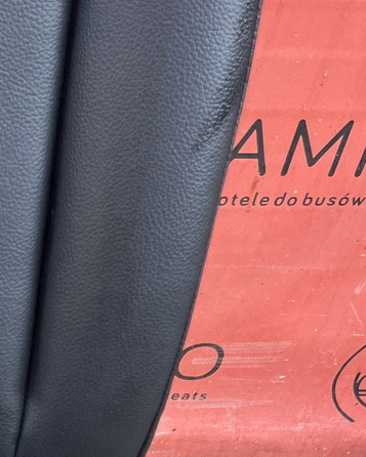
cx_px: -230
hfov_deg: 15.2
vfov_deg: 18.3
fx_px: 1232
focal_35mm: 91
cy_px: 713
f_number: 1.6
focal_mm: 5.1
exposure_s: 1/191
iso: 40
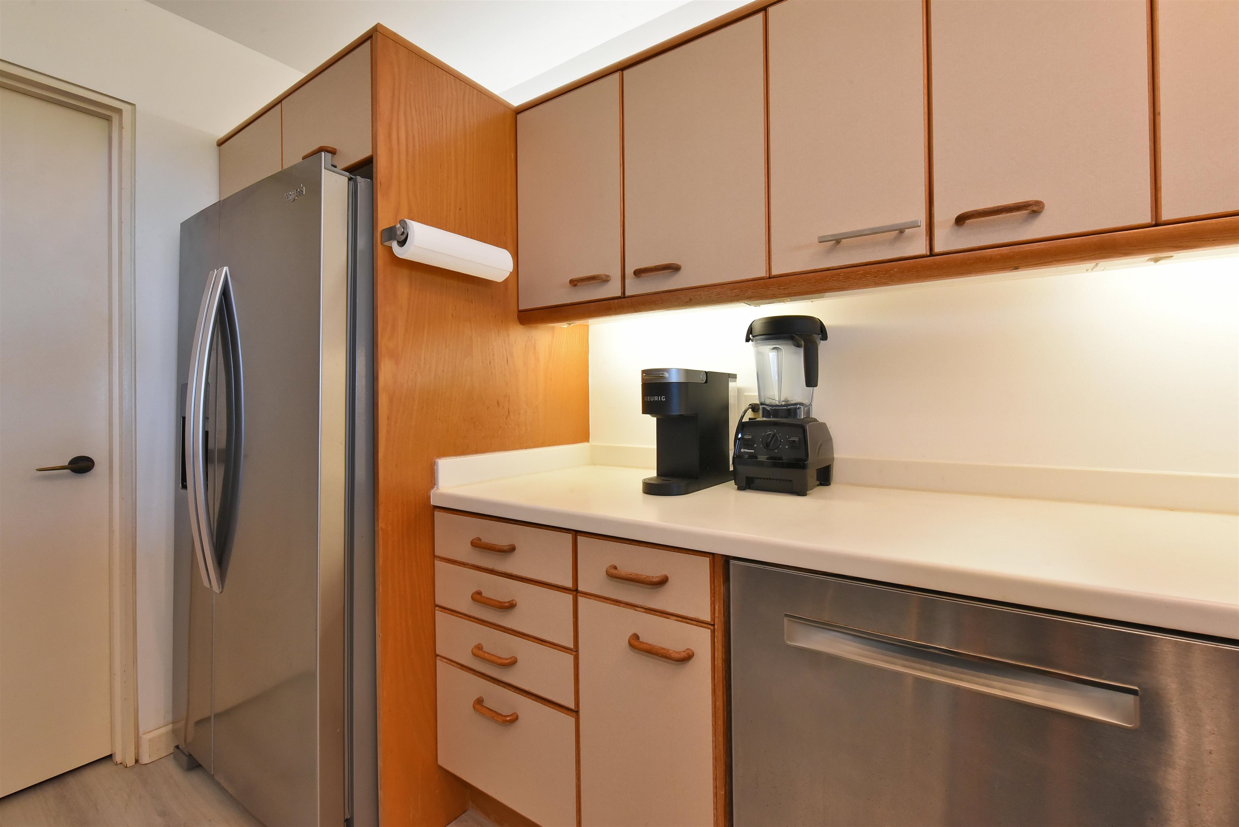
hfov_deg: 104.2
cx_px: 620
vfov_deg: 81.2
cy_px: 414
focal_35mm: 14
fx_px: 482
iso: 3200
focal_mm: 14
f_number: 16
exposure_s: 1/60
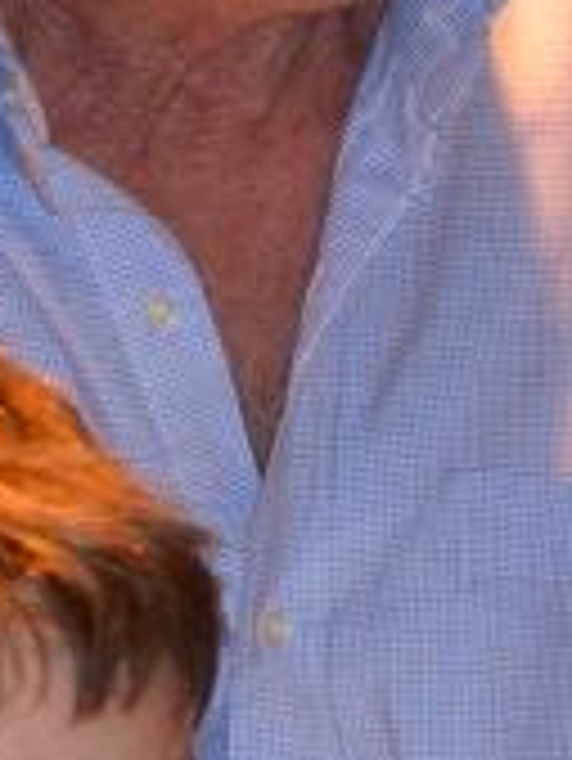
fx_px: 13071
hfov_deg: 2.5
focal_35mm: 594
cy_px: 504
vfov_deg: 3.3
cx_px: 236
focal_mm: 68
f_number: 4.5
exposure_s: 1/60
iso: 800
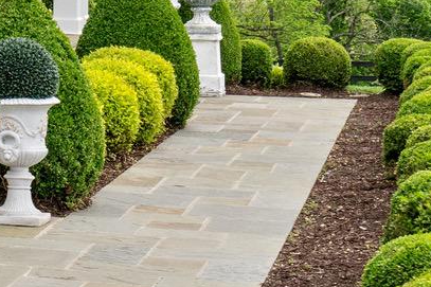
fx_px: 1986
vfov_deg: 8.2
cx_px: -503
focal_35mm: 166
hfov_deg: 11.0
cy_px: -63
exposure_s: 1/400
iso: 500
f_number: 11
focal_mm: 33
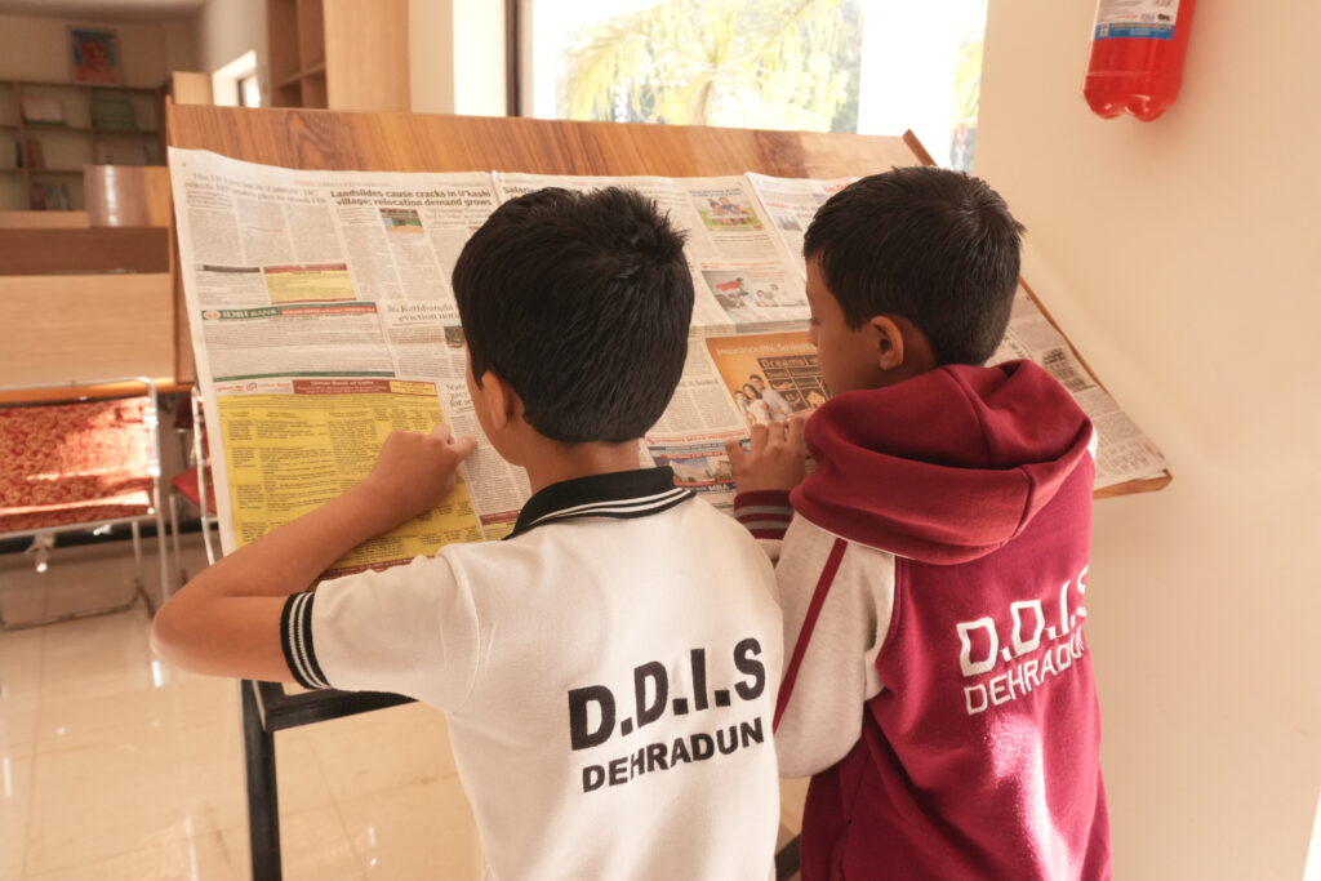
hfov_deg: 61.9
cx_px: 660
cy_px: 440
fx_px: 1101
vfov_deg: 43.6
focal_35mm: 30
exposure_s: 1/250
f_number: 7.1
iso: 2000
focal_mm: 20
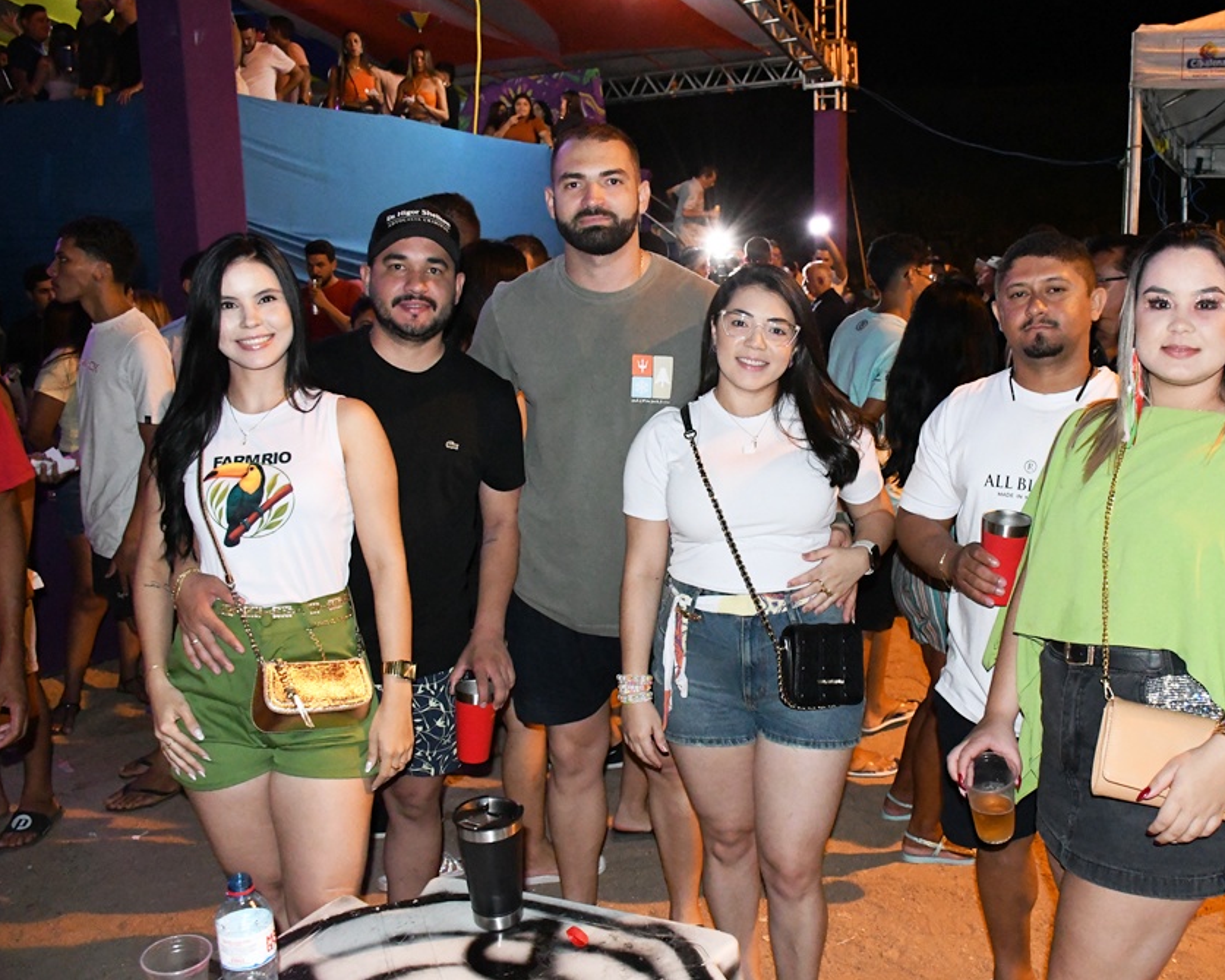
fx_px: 1124
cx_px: 746
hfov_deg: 56.6
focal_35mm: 31
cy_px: 485
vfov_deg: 47.1
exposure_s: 1/250
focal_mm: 18
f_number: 5
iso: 8000
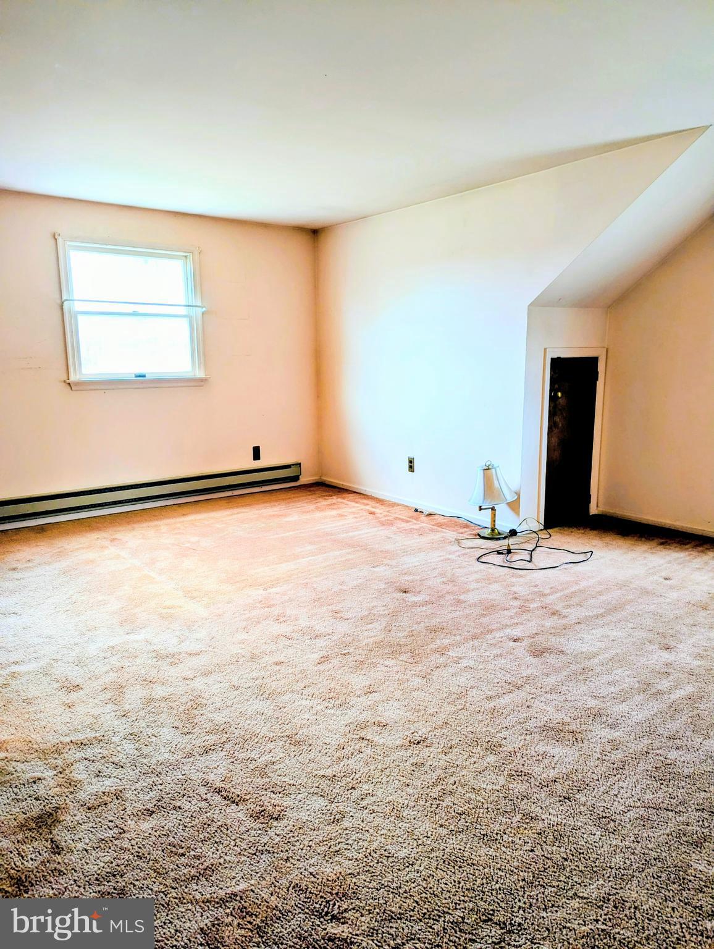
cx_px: 357
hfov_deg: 56.9
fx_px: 659
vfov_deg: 71.5
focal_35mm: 24
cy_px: 474
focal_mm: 6.81
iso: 55
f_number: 1.85
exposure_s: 1/24.3
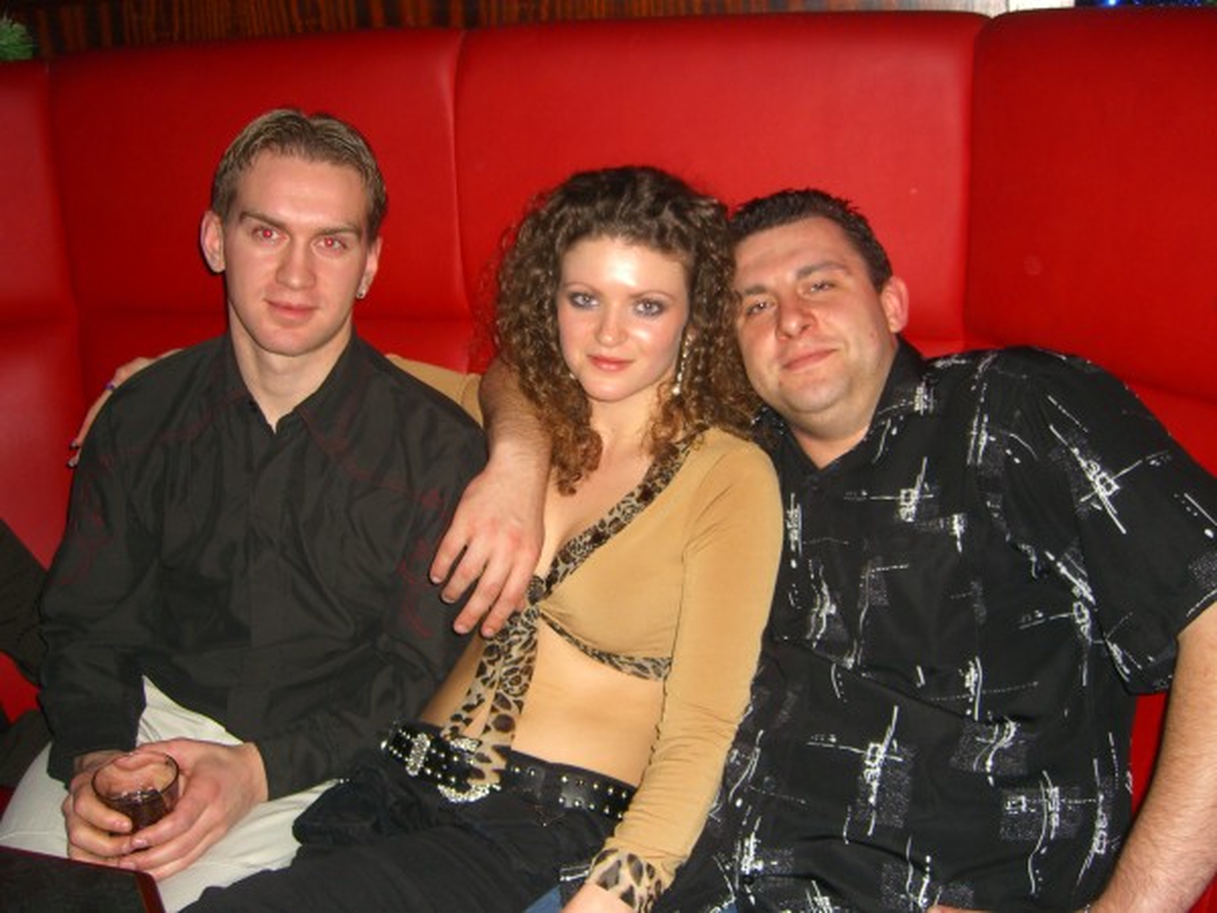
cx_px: 608
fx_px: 1336
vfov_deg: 37.7
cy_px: 456
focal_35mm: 38
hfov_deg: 49.0
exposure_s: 1/60
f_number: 2.8
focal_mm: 7.9
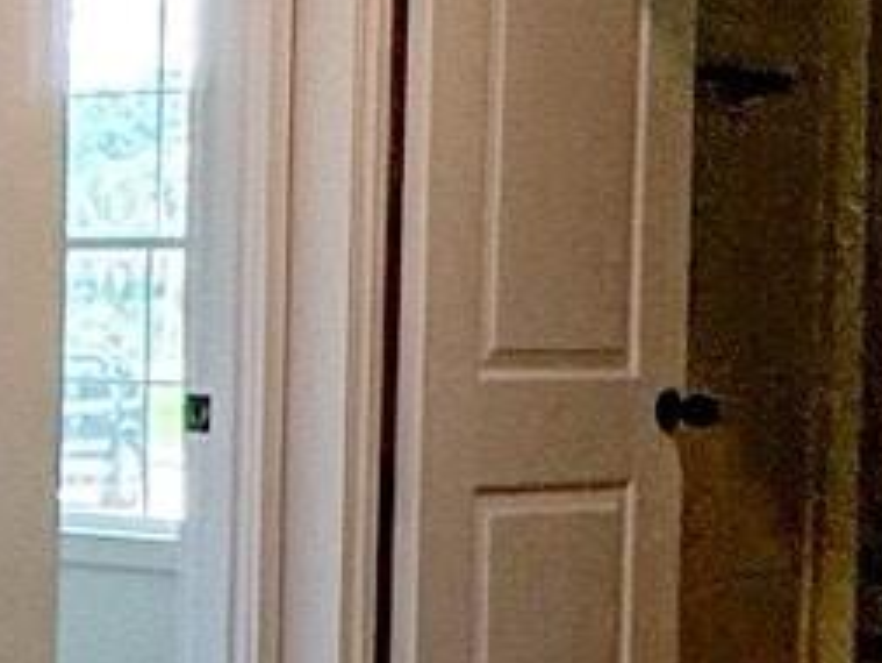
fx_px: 2167
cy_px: 332
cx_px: -1353
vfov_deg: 17.4
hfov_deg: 13.9
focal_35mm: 85
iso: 125
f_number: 2.2
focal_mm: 2.22
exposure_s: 1/120
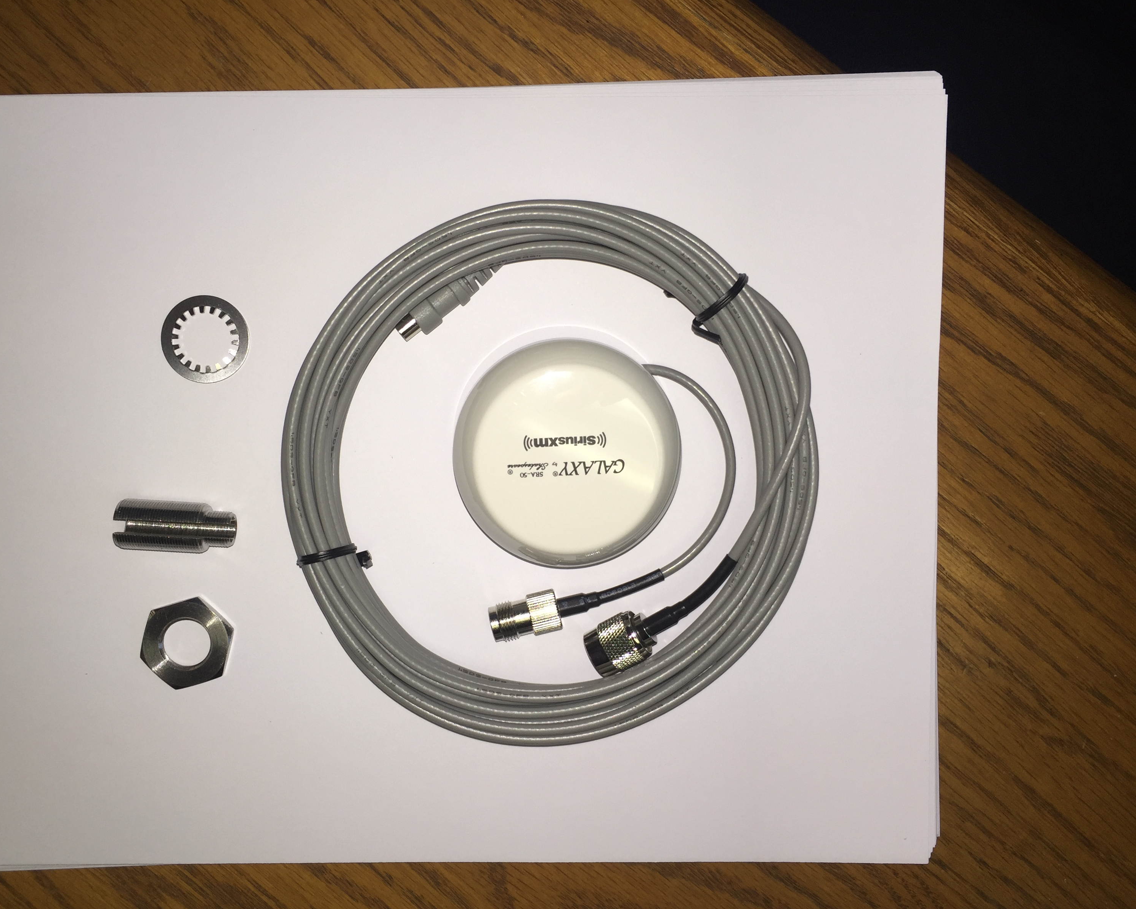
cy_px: 461
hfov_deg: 57.1
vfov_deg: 47.1
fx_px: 1042
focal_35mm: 31
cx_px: 521
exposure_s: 1/87
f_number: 2.2
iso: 32
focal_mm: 4.15
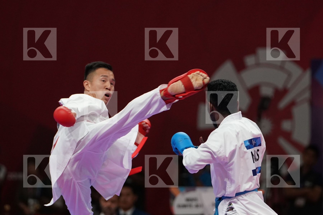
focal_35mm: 340
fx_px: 3050
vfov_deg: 4.0
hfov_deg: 6.1
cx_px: 162
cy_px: 108
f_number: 4
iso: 3200
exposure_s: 1/1000
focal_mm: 227
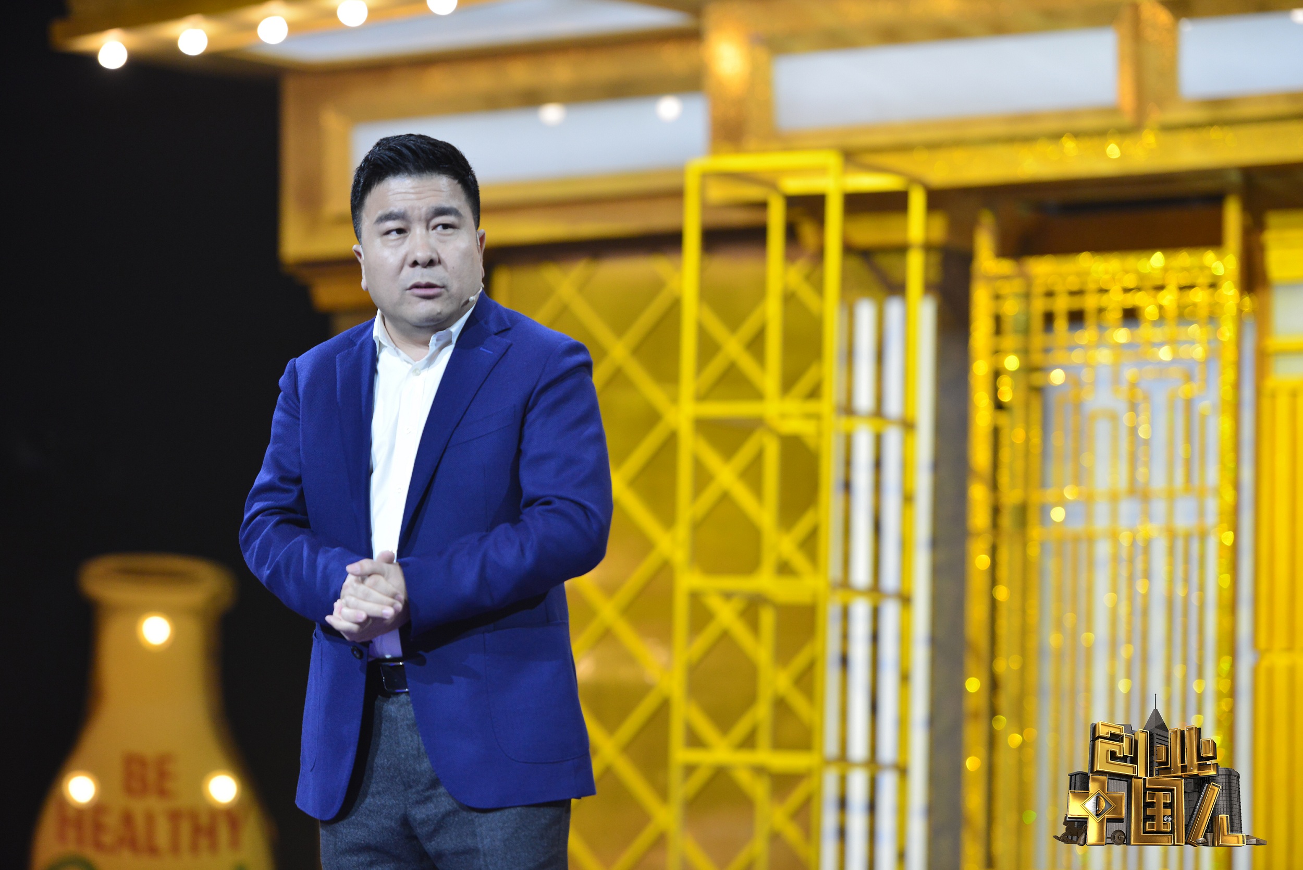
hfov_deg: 13.2
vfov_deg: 8.9
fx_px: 5611
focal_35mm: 155
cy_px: 435
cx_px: 652
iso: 1600
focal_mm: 155
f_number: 2.8
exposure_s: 1/160
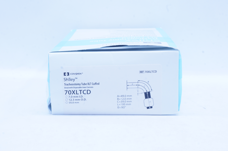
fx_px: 484
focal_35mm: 76
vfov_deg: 17.8
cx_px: 114
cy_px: 76
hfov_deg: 26.5
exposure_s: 1/8
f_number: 16
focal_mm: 51
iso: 400
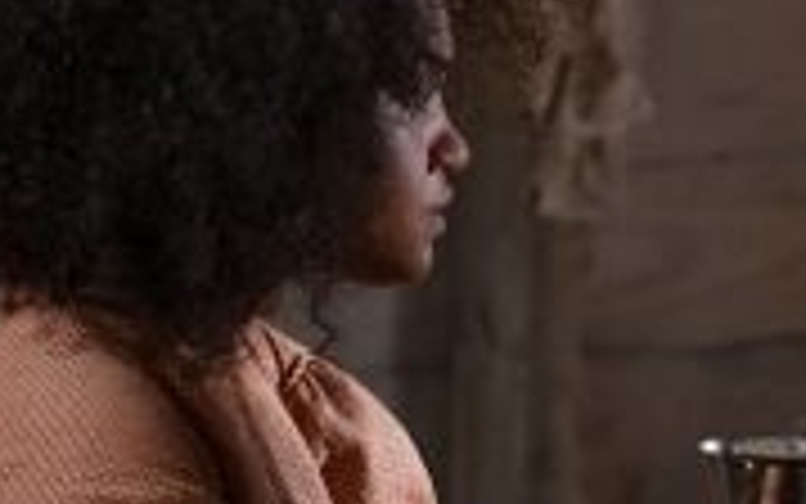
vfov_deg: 5.0
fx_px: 5823
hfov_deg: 7.9
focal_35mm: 265
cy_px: 360
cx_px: 700
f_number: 2.8
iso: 1600
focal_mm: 80.4
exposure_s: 1/125
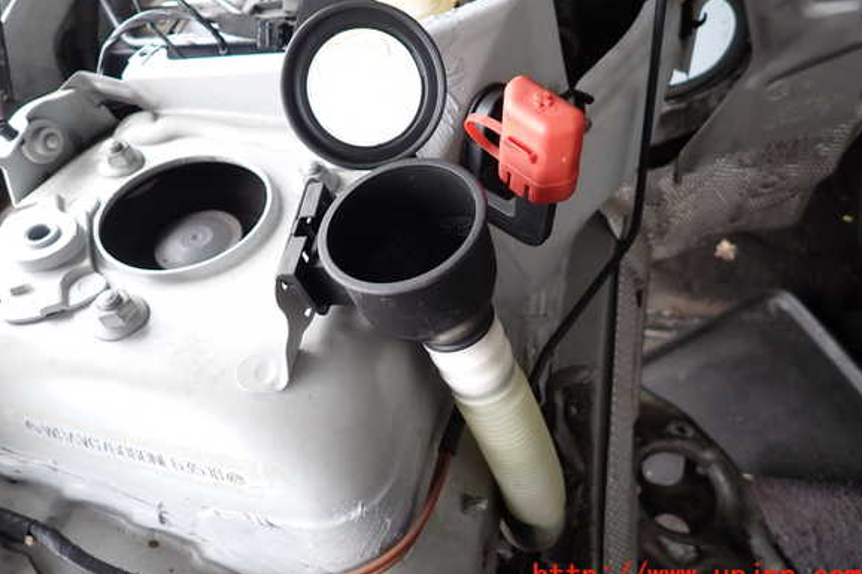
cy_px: 261
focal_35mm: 27
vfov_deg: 47.8
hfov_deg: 67.4
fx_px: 646
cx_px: 422
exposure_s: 1/60
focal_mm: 4.5
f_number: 2
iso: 200
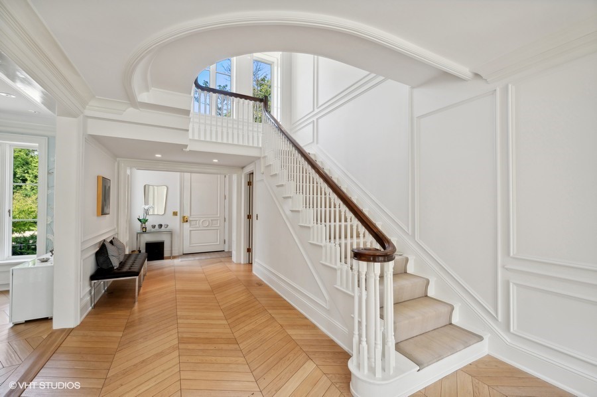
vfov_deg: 77.2
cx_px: 298
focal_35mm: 15
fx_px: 248
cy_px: 198
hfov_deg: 100.5
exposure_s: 1/30
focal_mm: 15
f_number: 9.5
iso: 200
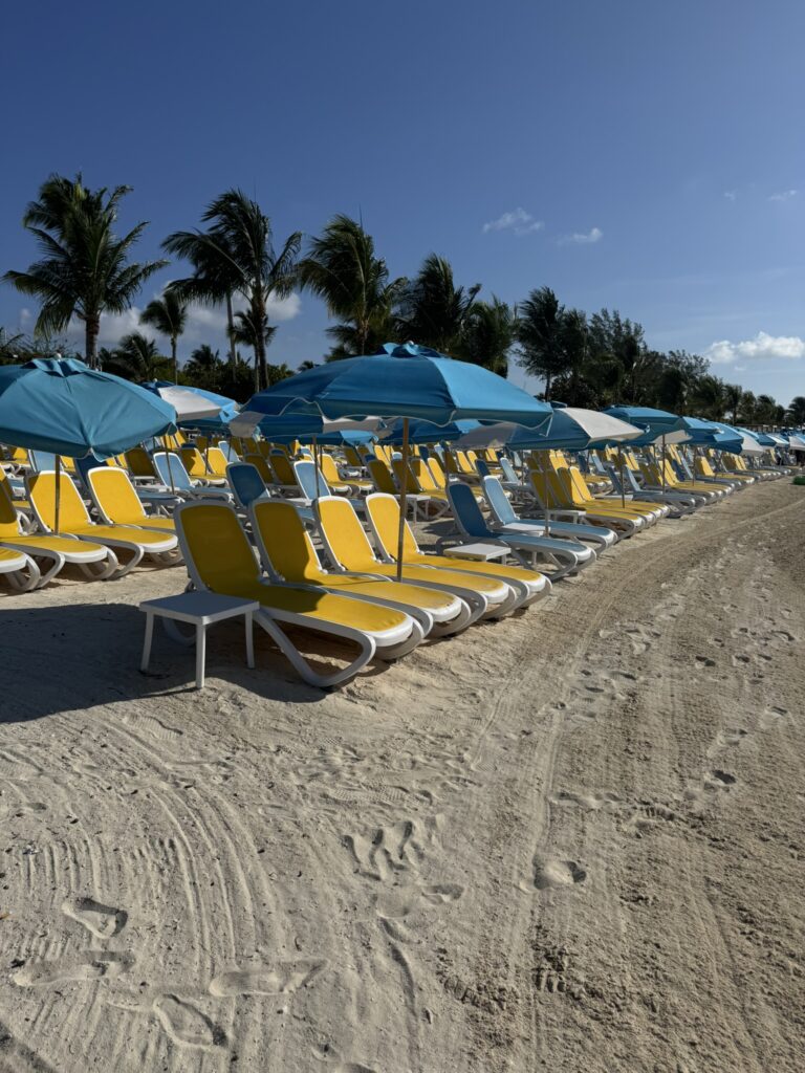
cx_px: 402
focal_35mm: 24
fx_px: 744
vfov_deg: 71.6
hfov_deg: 56.8
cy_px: 536
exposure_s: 1/12346
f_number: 1.78
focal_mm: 6.76
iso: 80
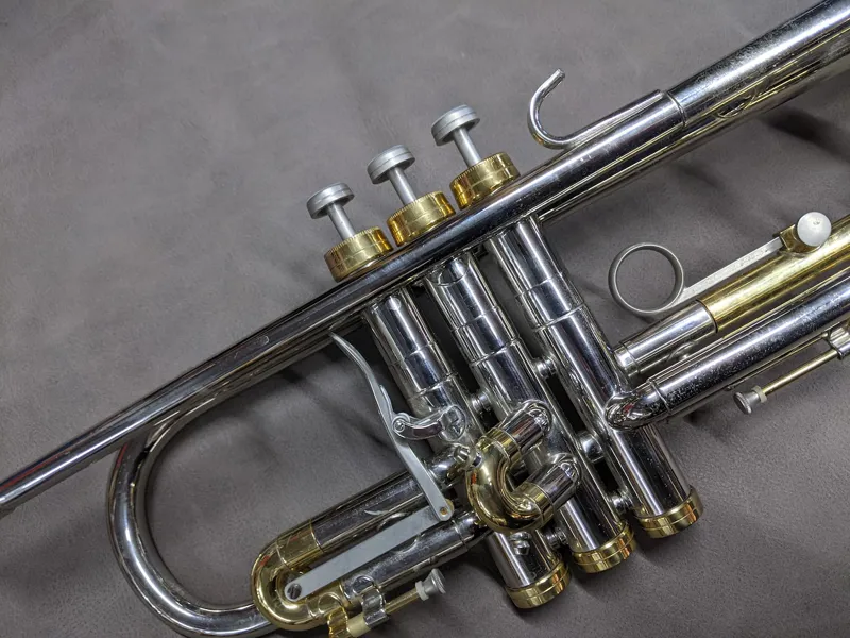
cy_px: 319
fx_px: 663
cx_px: 425
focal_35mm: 27
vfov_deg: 51.4
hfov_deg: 65.3
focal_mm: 4.44
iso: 94
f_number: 1.8
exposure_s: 1/25
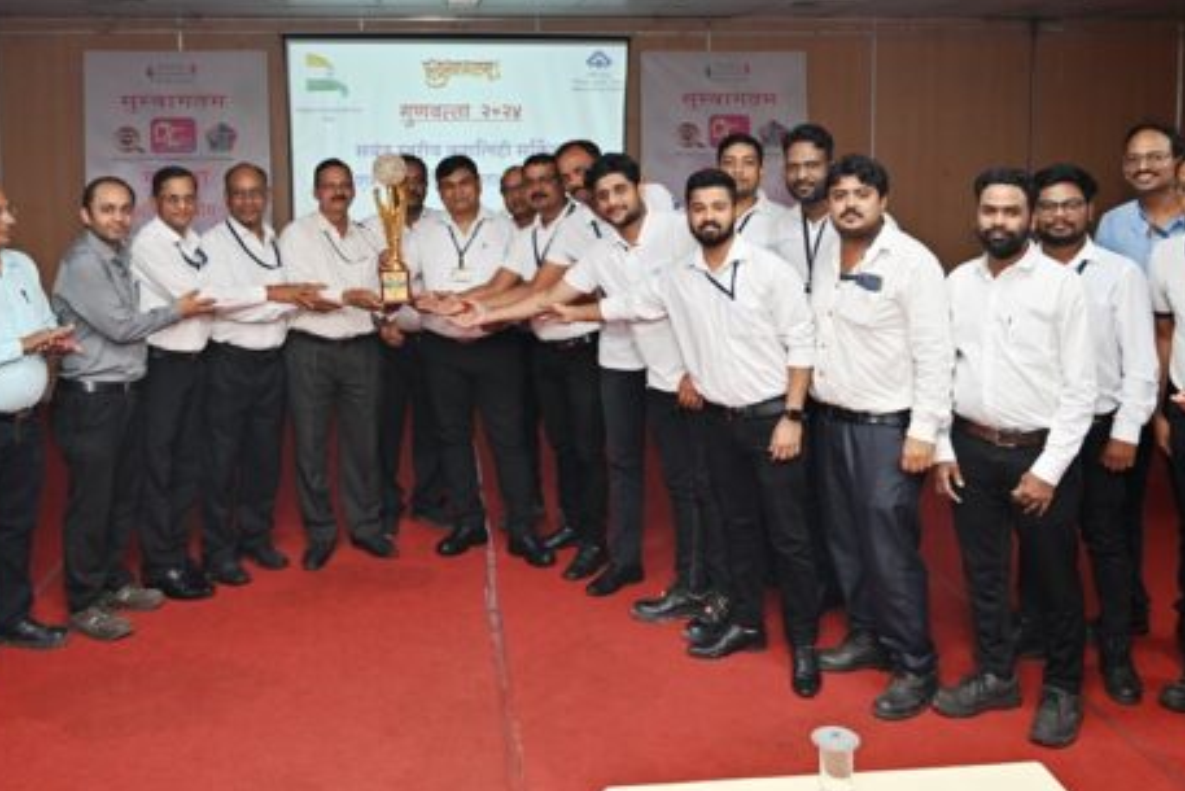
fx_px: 1152
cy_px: 253
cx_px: 545
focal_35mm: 35
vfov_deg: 37.4
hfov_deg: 54.4
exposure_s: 1/60
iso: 360
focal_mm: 25
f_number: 4
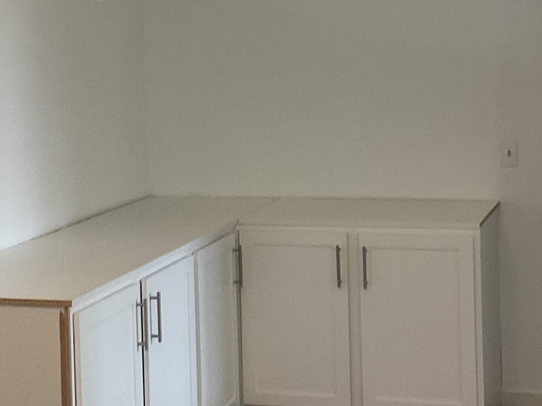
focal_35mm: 82
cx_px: 304
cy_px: 115
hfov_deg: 23.8
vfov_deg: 17.9
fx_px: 1284
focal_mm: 3
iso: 125
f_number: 1.8
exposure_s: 1/60
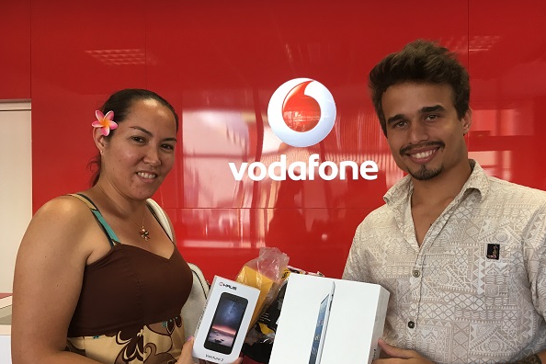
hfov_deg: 57.2
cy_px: 202
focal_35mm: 33
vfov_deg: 39.9
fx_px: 500
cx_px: 288
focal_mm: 4.15
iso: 25
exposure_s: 1/30
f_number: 2.2
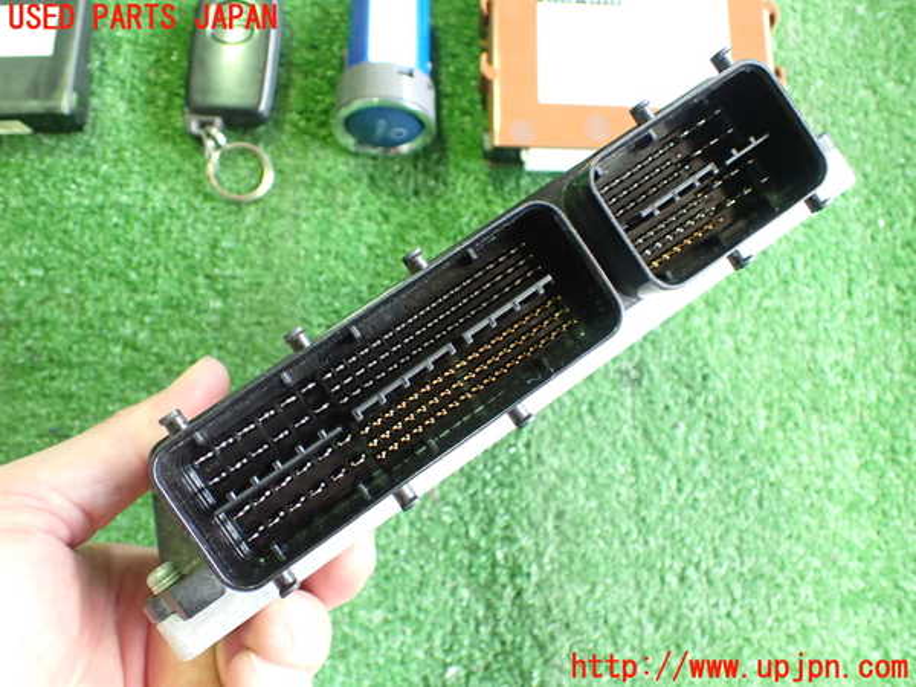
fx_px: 794
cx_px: 458
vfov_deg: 46.8
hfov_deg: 60.0
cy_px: 344
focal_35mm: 30
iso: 800
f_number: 2.3
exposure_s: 1/40
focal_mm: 5.4
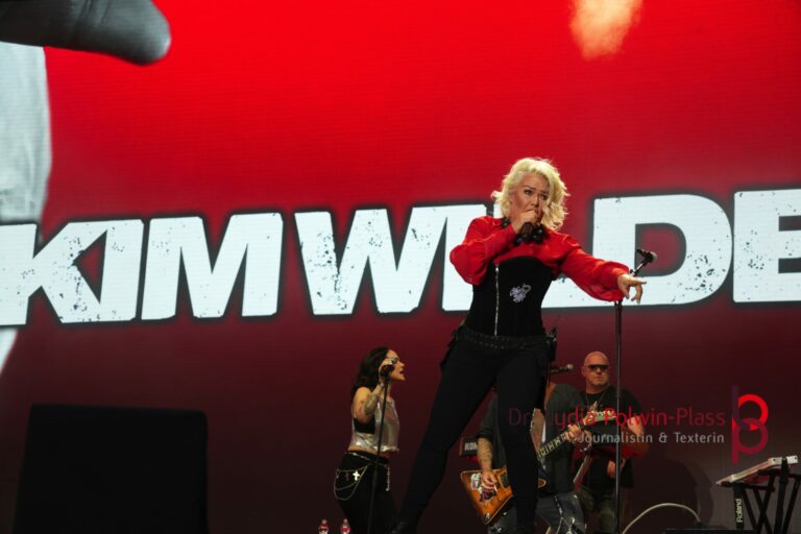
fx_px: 1969
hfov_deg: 23.0
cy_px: 267
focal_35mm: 88
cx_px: 400
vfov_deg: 15.4
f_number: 4.5
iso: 100
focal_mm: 59
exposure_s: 1/100
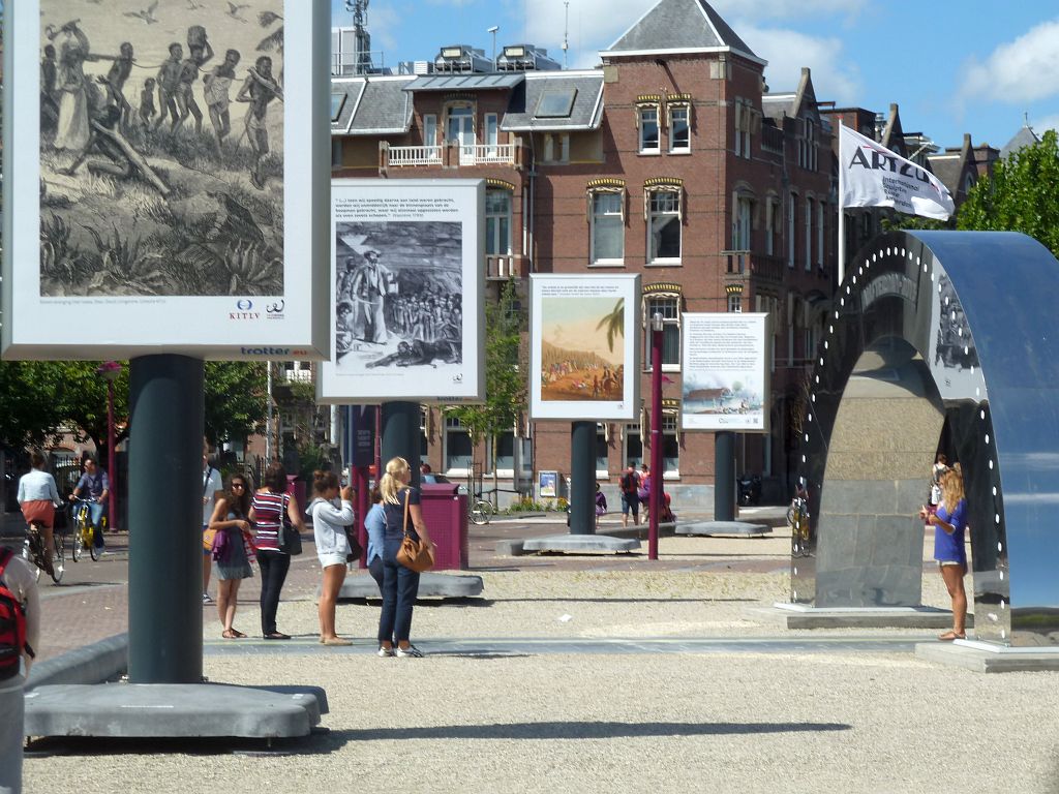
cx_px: 530
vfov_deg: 13.3
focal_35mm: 111
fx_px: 3396
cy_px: 397
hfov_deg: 17.7
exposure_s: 1/400
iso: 80
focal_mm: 18.2
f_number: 5
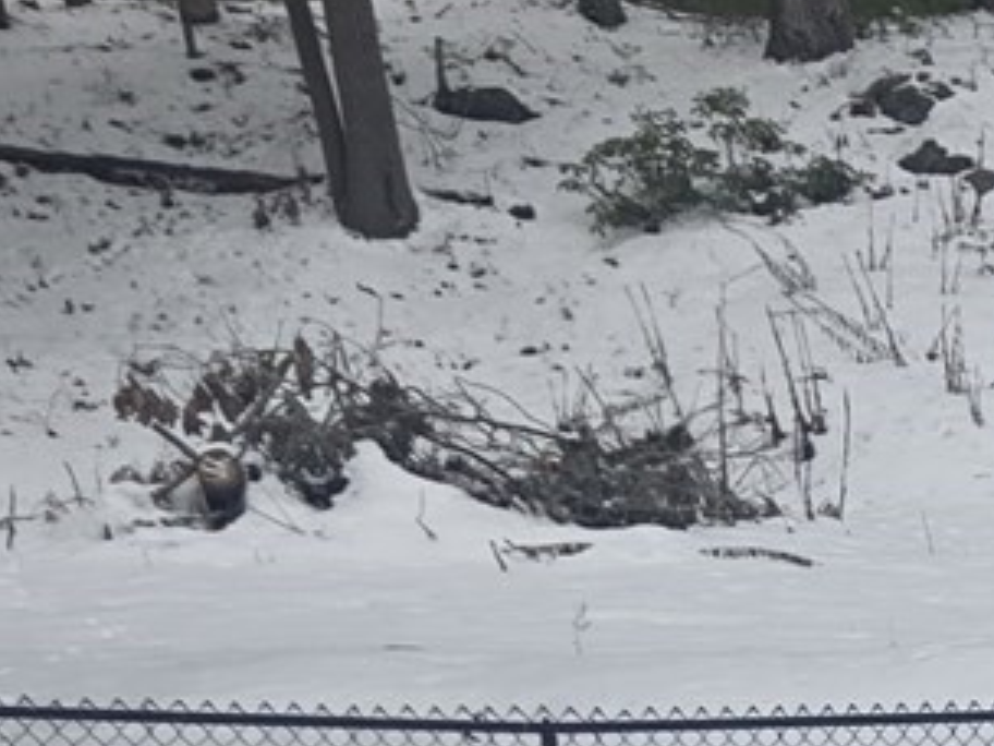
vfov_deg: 8.9
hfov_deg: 11.2
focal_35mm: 155
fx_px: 4451
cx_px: 2194
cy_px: 1636
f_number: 1.8
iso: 25
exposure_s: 1/666
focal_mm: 5.4
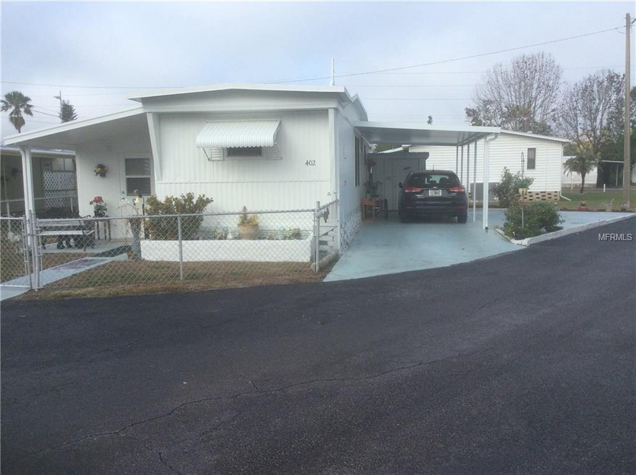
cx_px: 318
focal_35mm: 32
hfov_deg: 56.9
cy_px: 238
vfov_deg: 44.0
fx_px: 587
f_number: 2.4
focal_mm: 3.3
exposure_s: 1/867
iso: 32
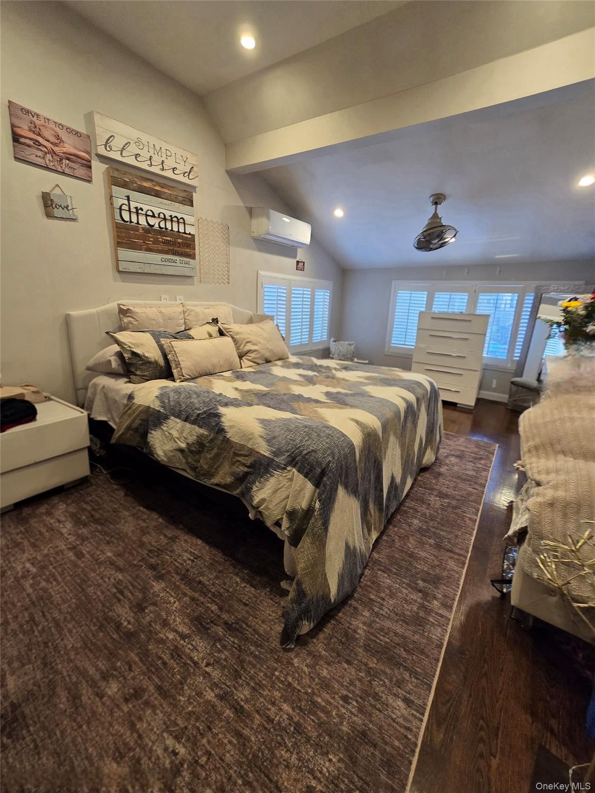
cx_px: 298
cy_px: 396
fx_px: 298
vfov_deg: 106.2
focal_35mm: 13
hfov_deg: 89.9
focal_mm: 2.2
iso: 250
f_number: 2.2
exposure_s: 1/60.2
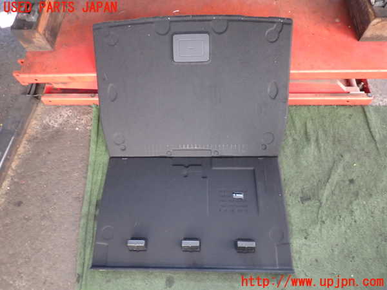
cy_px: 145
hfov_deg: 69.4
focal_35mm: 25
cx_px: 194
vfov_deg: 54.9
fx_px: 279
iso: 200
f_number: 2
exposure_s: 1/30
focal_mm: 4.5
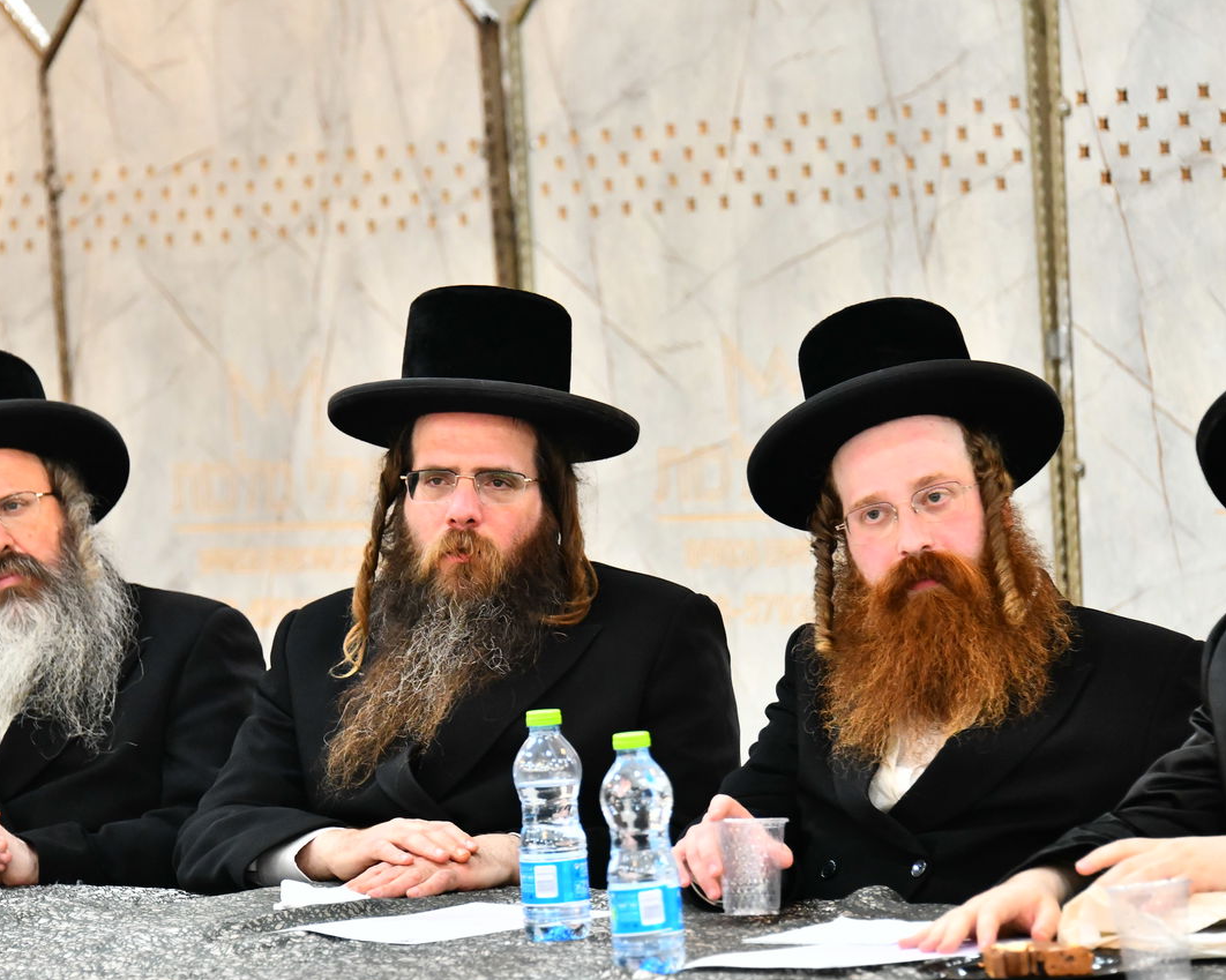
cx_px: 524
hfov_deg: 9.8
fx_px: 7182
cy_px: 526
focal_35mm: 198
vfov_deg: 7.8
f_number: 5.6
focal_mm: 160
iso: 4000
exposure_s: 1/125
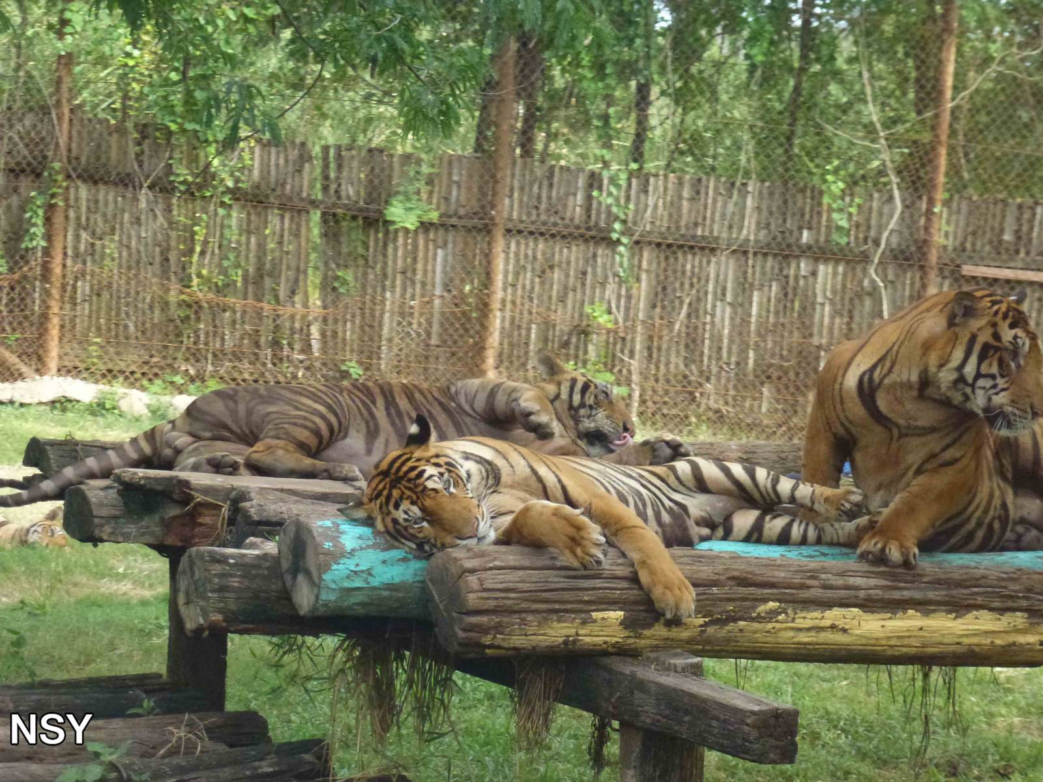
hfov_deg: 17.4
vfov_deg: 13.1
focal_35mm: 113
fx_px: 3405
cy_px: 391
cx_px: 522
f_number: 5.1
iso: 640
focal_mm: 20.2
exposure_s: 1/320
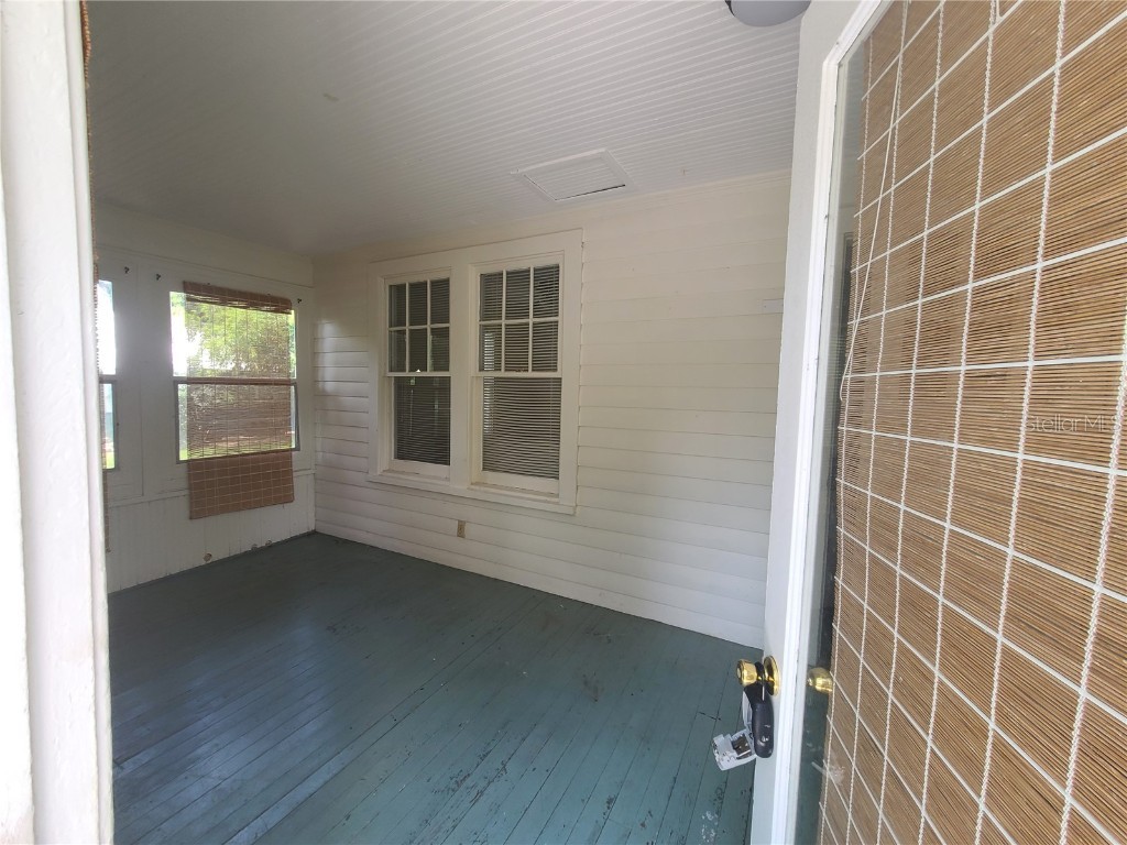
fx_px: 423
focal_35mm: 13
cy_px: 422
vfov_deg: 89.9
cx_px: 564
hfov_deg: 106.2
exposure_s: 1/120
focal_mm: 2.2
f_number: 2.2
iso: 80
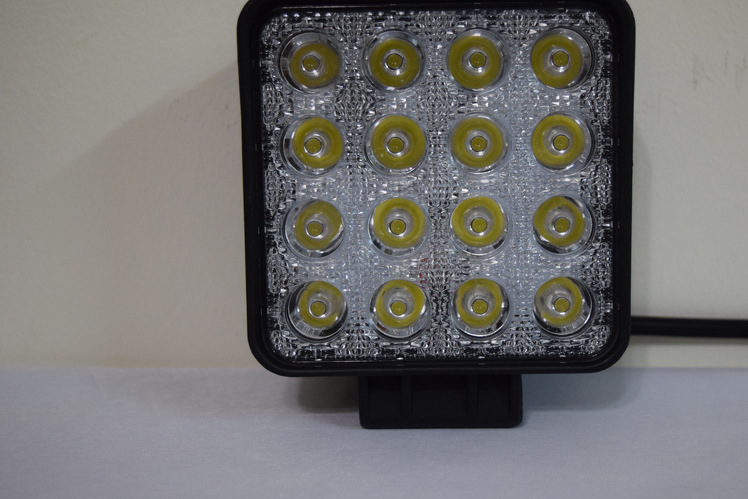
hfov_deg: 36.4
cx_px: 437
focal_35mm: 55
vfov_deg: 24.8
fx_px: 1134
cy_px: 218
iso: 1250
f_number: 4.2
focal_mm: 31
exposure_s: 1/60
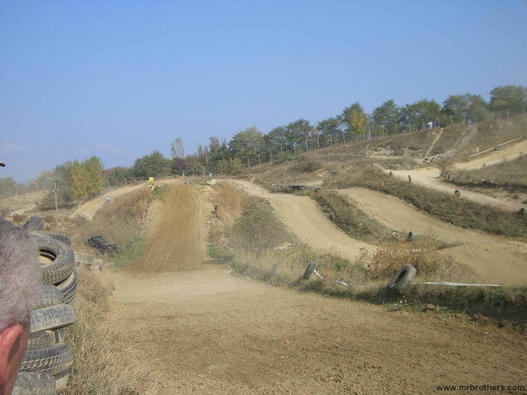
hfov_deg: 49.0
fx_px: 579
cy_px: 198
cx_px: 264
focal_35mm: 38
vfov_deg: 37.7
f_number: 4.3
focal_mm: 6.2
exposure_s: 1/500
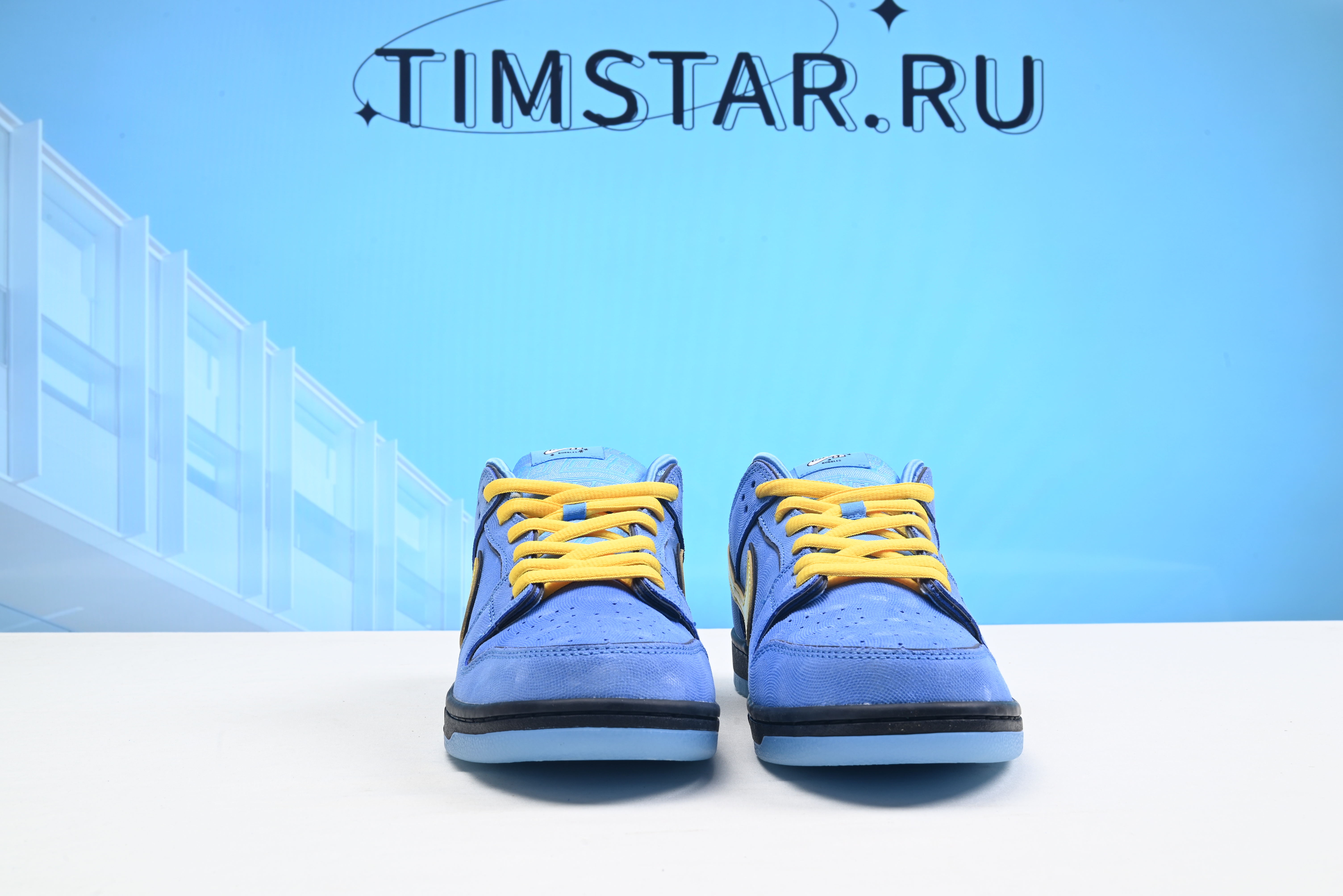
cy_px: 448
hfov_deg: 50.7
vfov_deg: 35.1
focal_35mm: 38
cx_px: 672
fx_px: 1418
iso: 100
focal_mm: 38
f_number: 16
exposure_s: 1/2
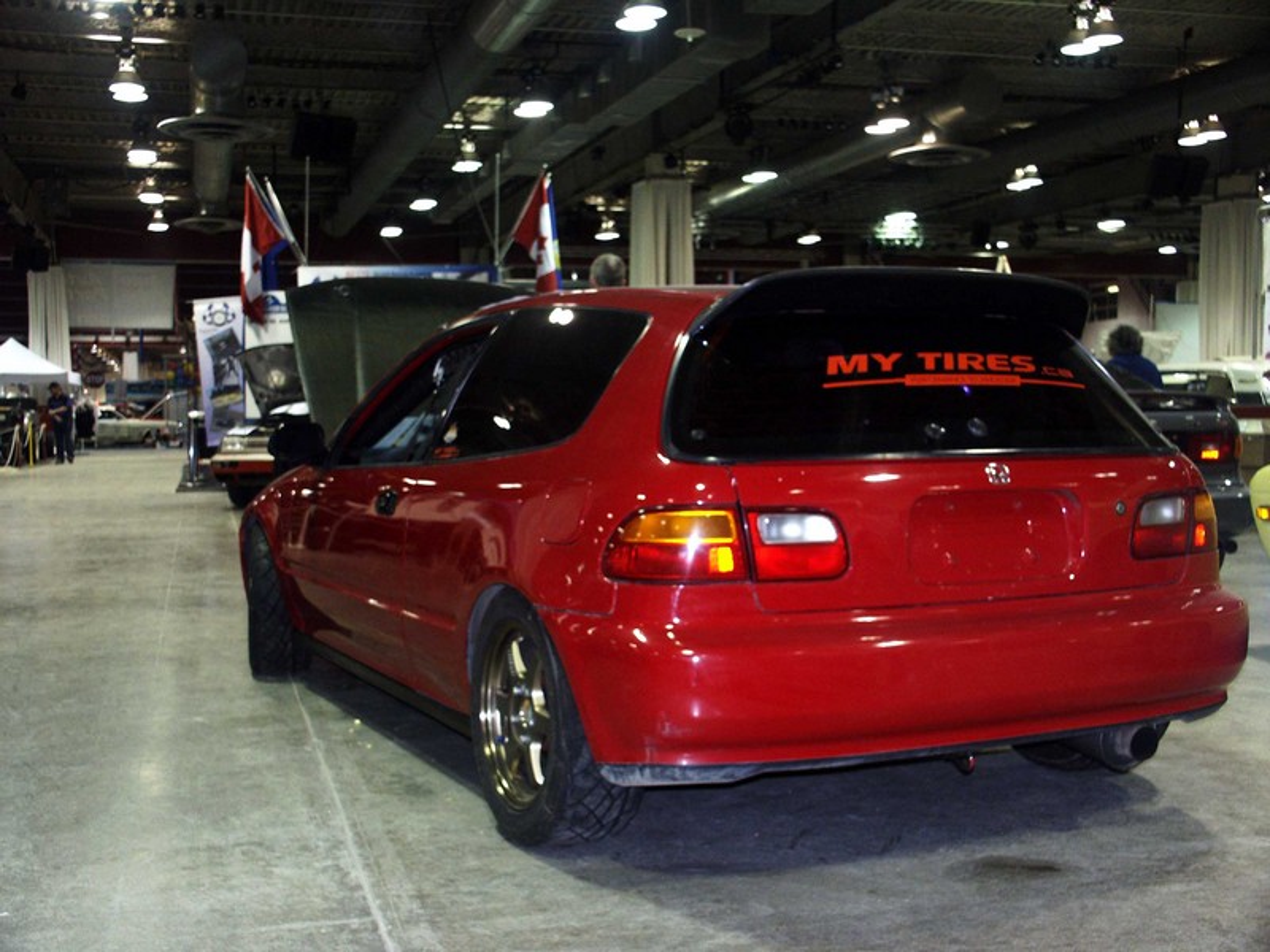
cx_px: 635
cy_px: 476
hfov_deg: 42.1
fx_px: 1651
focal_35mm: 45
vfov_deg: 32.2
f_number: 3.5
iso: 200
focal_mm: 11.57
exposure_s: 1/45
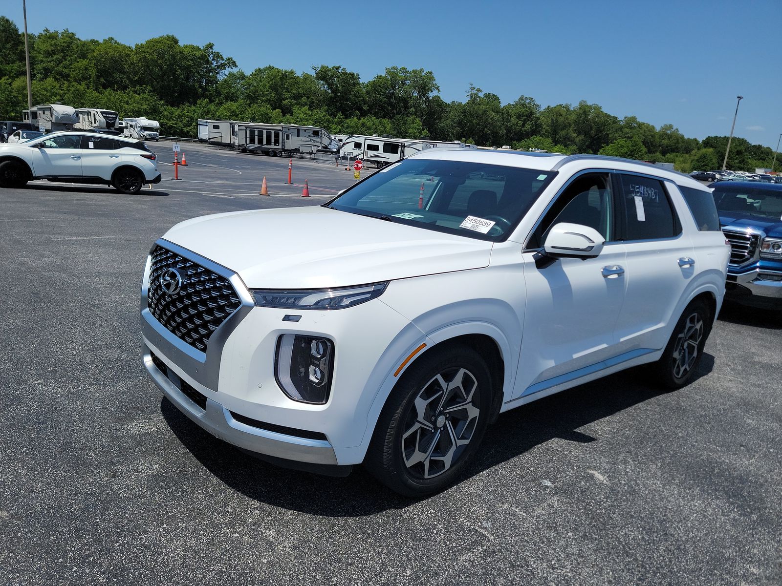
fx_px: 542
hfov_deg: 71.6
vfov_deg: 56.8
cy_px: 293
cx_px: 391
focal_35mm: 24
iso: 50
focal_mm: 6.7
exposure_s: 1/1741
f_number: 1.8
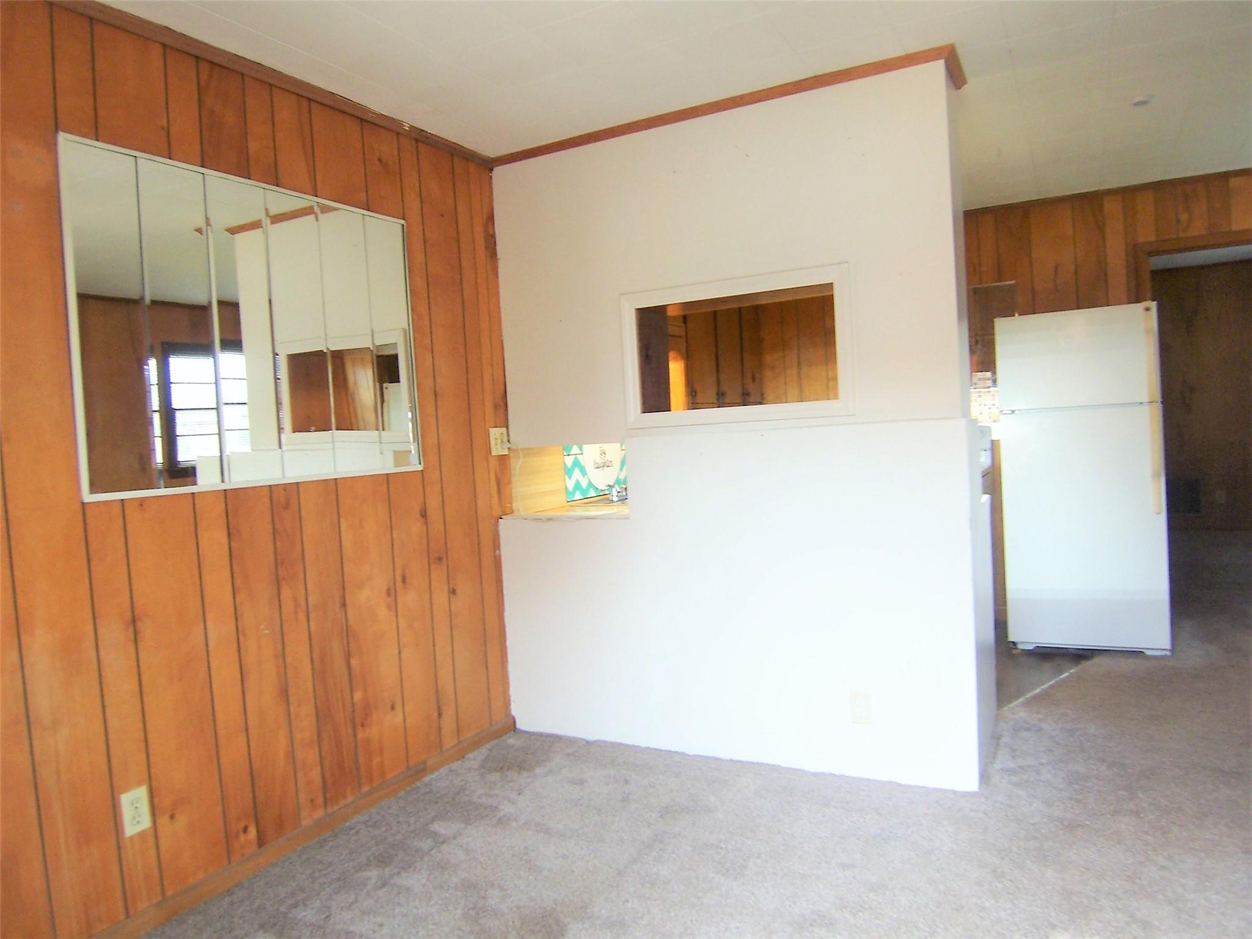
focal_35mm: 23
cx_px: 626
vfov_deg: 58.9
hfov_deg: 73.9
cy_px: 470
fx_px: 832
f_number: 2.8
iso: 100
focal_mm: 3.8
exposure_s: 1/30
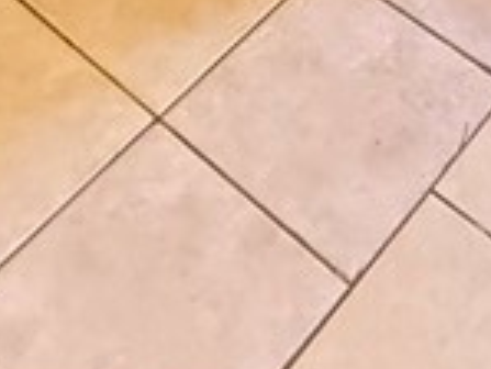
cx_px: 376
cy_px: -804
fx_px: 1363
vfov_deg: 10.2
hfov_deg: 20.2
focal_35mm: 96
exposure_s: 1/60
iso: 1000
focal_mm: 2.22
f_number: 2.2
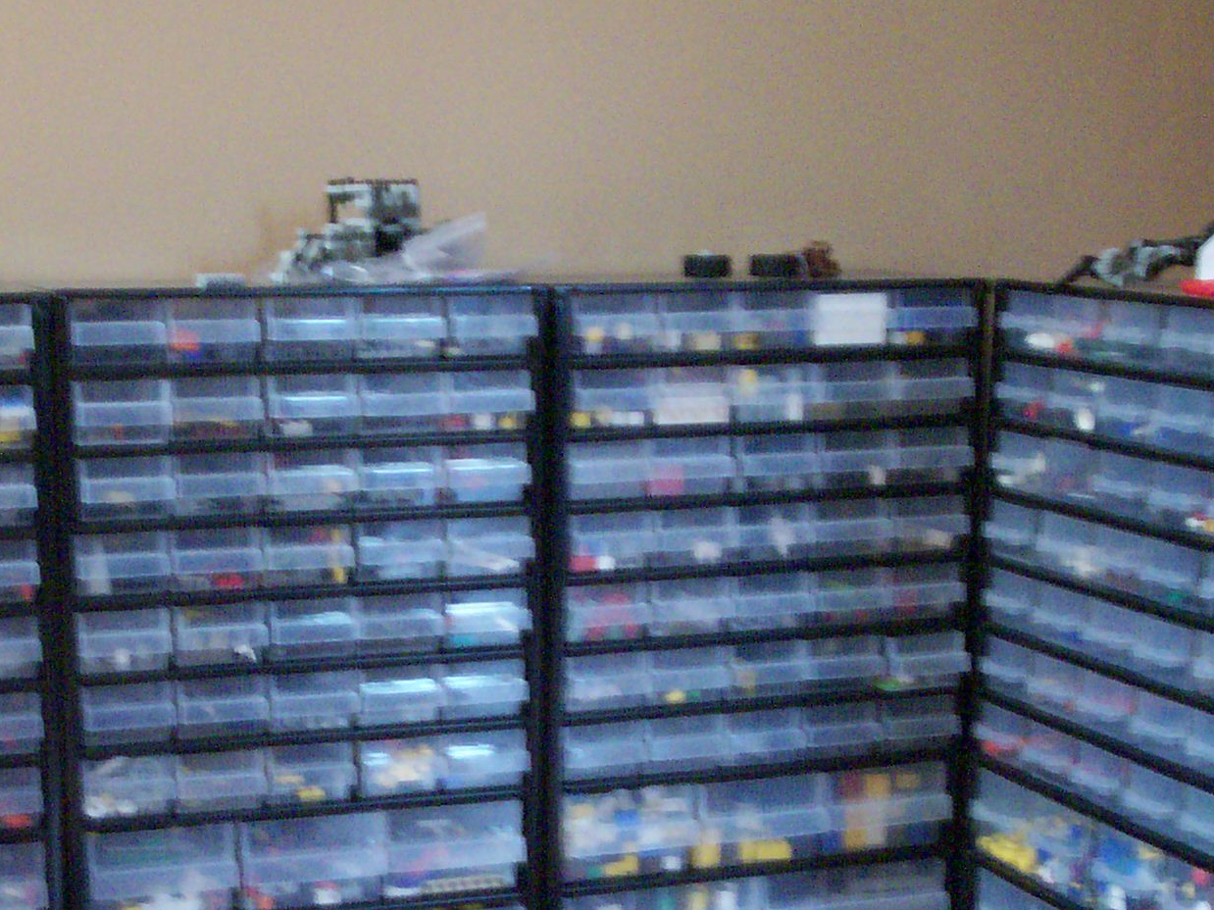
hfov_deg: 28.6
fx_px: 2349
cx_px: 338
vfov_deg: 21.7
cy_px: 681
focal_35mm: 67
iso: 356
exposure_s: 1/8
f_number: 4.5
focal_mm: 5.9
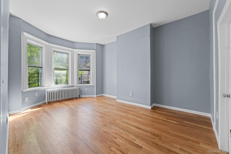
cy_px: 77
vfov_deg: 81.2
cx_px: 116
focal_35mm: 14
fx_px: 90
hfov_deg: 104.3
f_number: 10
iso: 320
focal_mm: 14
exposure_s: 1/6
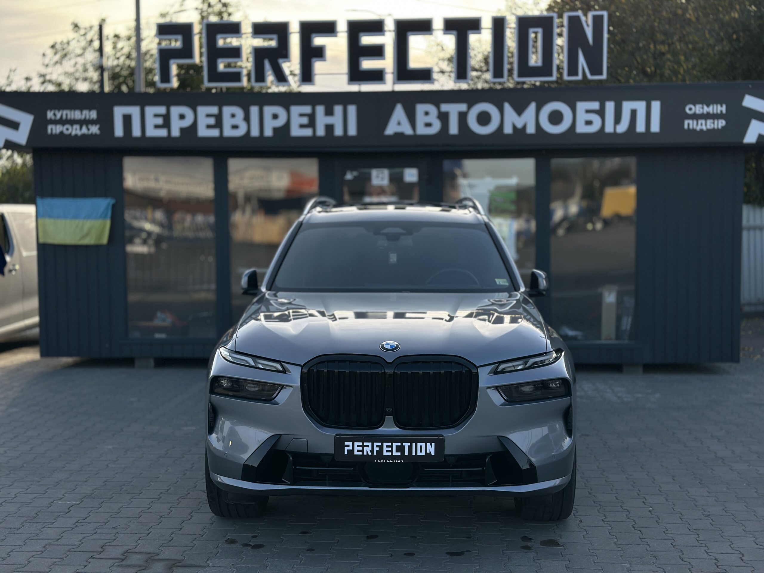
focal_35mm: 48
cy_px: 286
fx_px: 1059
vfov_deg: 30.3
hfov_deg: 39.7
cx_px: 382
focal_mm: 6.86
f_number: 1.78
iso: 80
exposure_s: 1/1667
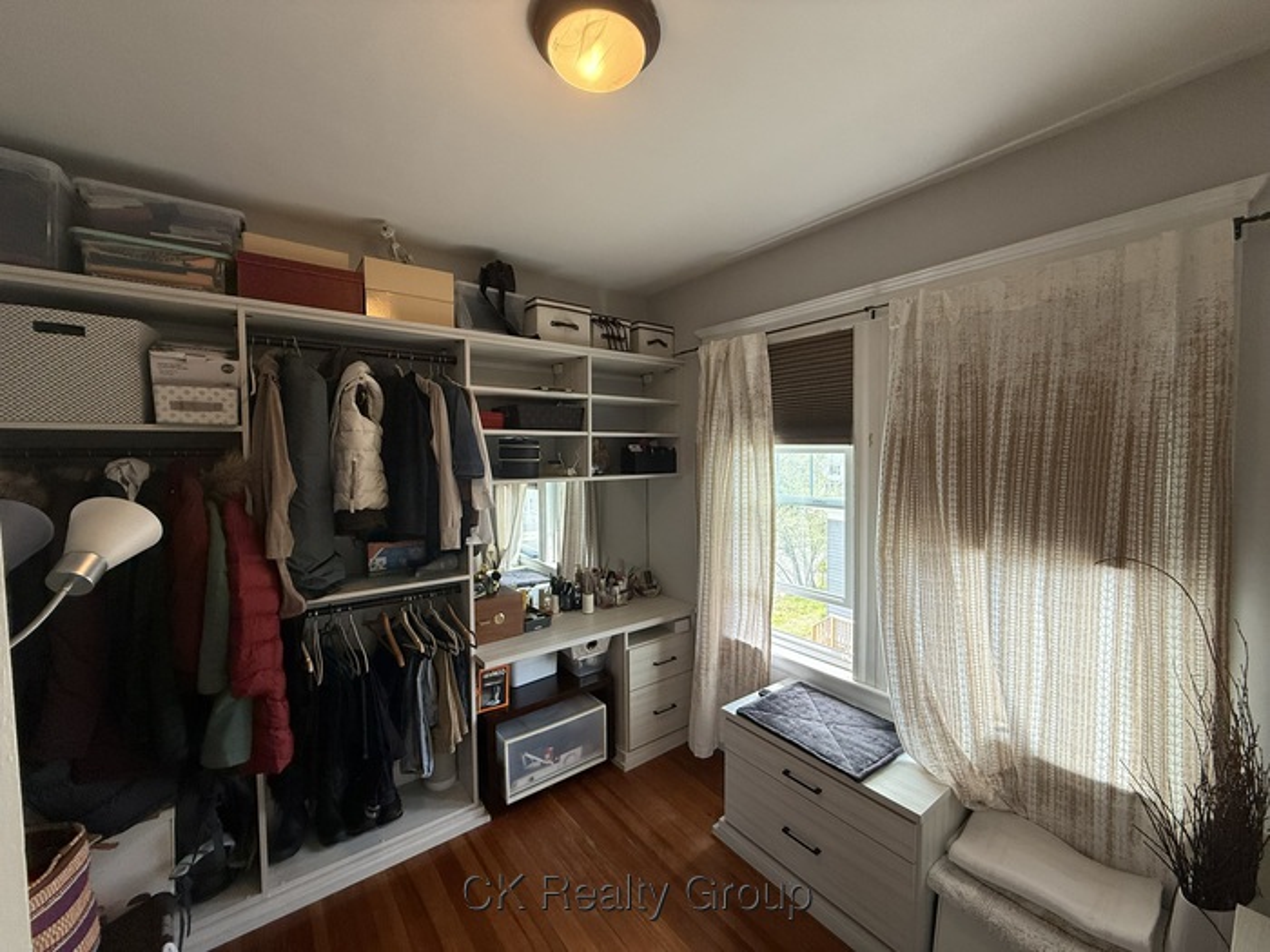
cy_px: 476
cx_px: 635
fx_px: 514
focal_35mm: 14
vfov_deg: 85.7
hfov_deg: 102.1
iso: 200
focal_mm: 2.22
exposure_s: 1/99
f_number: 2.2
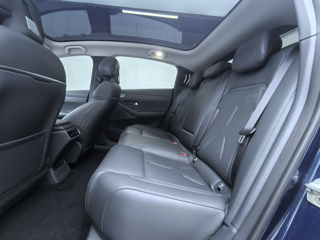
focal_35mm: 15
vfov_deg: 81.7
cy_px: 120
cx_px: 160
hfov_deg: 98.2
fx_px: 139
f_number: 2.2
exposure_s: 1/33.3
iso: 400
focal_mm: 1.95
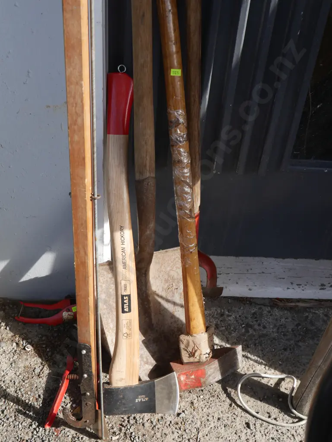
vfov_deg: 46.8
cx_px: 166
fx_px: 511
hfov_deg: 36.0
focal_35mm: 40
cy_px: 221
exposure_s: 1/250
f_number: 6.3
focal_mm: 20
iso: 200
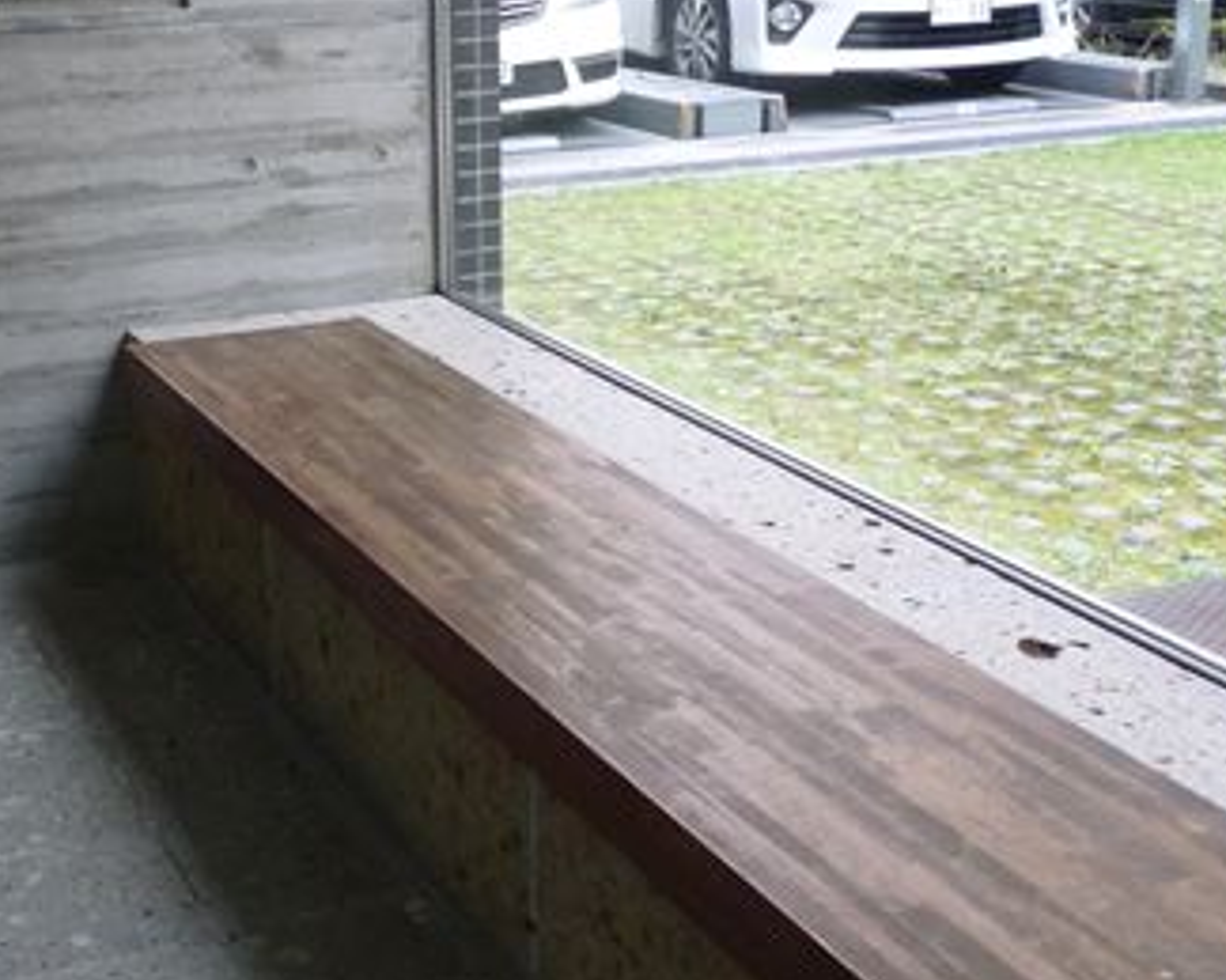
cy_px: 458
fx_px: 1959
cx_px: 435
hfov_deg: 34.5
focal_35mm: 54
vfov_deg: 28.1
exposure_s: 1/60
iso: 250
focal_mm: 5
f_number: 3.1
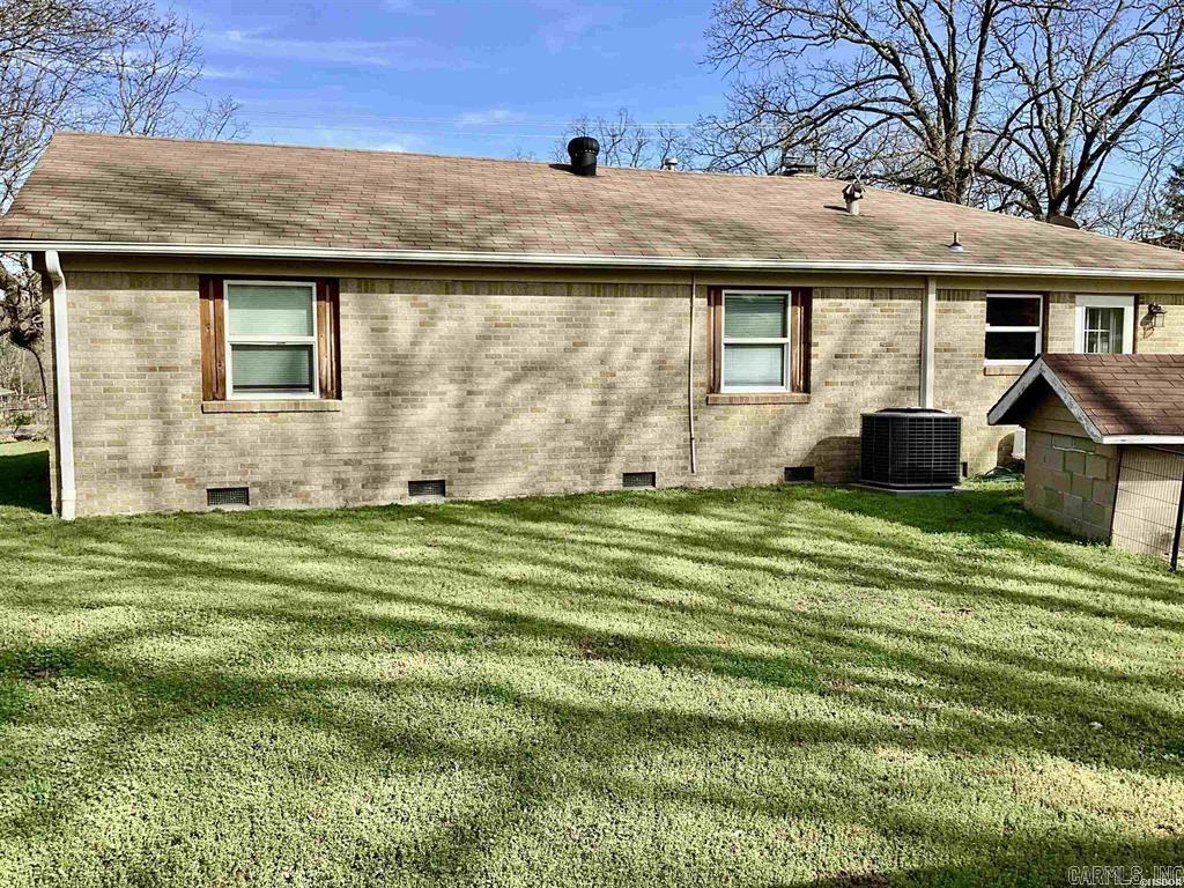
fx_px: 1060
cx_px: 592
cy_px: 444
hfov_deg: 58.4
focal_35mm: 31
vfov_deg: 45.4
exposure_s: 1/684
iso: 25
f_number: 2.4
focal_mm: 3.3
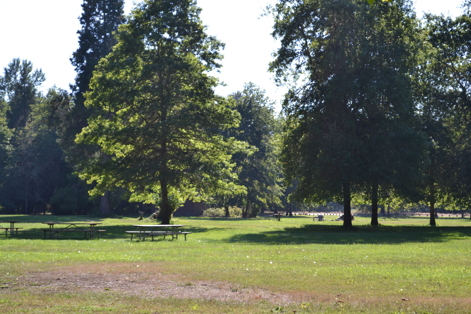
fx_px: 1079
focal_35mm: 82
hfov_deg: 24.6
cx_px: 236
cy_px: 157
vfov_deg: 16.6
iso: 100
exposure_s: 1/125
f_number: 5.6
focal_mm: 55
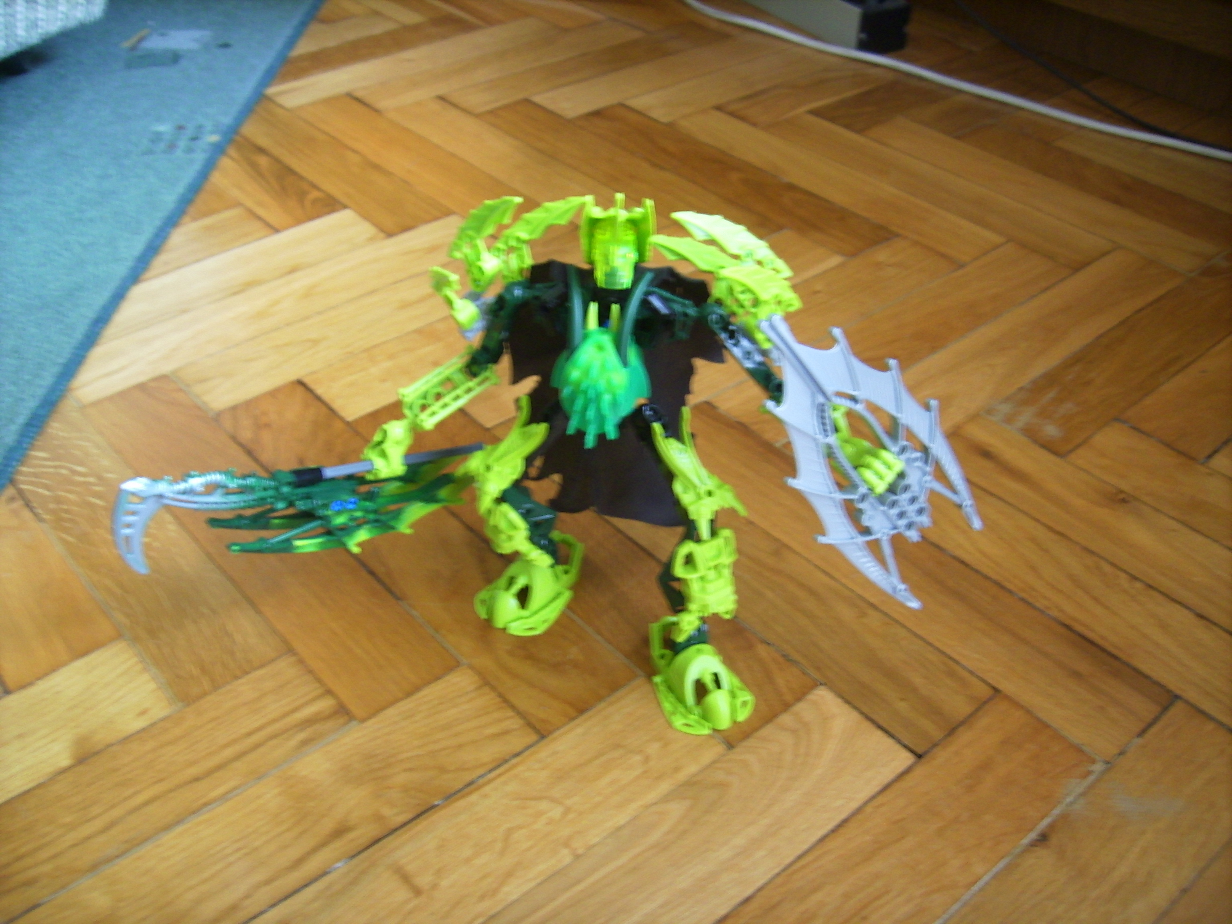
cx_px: 616
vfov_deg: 44.2
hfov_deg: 56.8
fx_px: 1139
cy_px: 462
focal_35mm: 32
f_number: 2.8
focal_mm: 5.99
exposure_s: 1
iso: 50
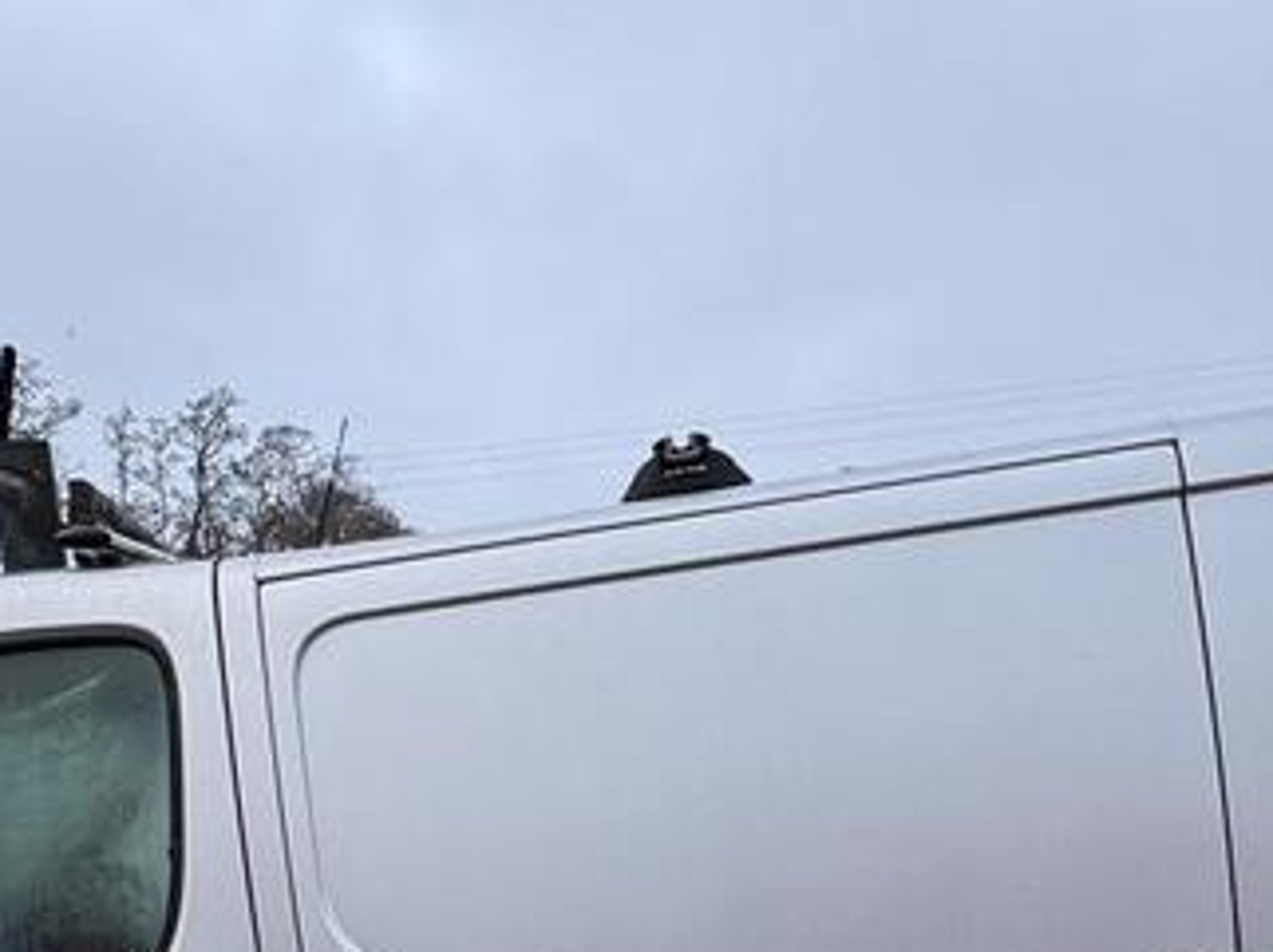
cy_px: 944
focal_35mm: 39
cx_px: 597
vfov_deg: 33.7
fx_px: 1433
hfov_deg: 47.9
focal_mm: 2.22
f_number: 2.2
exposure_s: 1/127
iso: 40
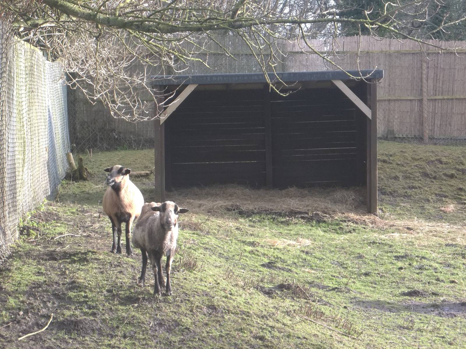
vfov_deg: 12.7
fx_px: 1575
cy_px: 174
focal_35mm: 117
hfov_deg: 16.8
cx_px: 233
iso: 105
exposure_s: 1/60
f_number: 5.1
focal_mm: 21
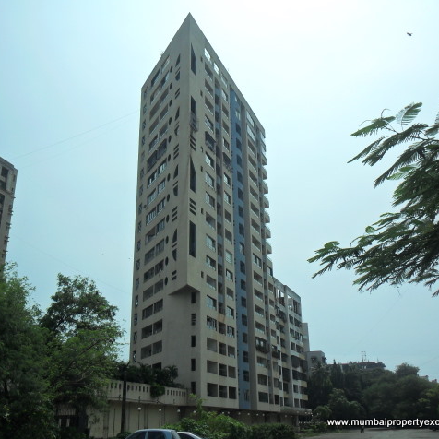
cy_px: 219
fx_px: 545
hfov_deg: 43.8
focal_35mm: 38
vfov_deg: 43.9
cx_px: 209
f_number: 9.4
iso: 100
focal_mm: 5.7
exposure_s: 1/500
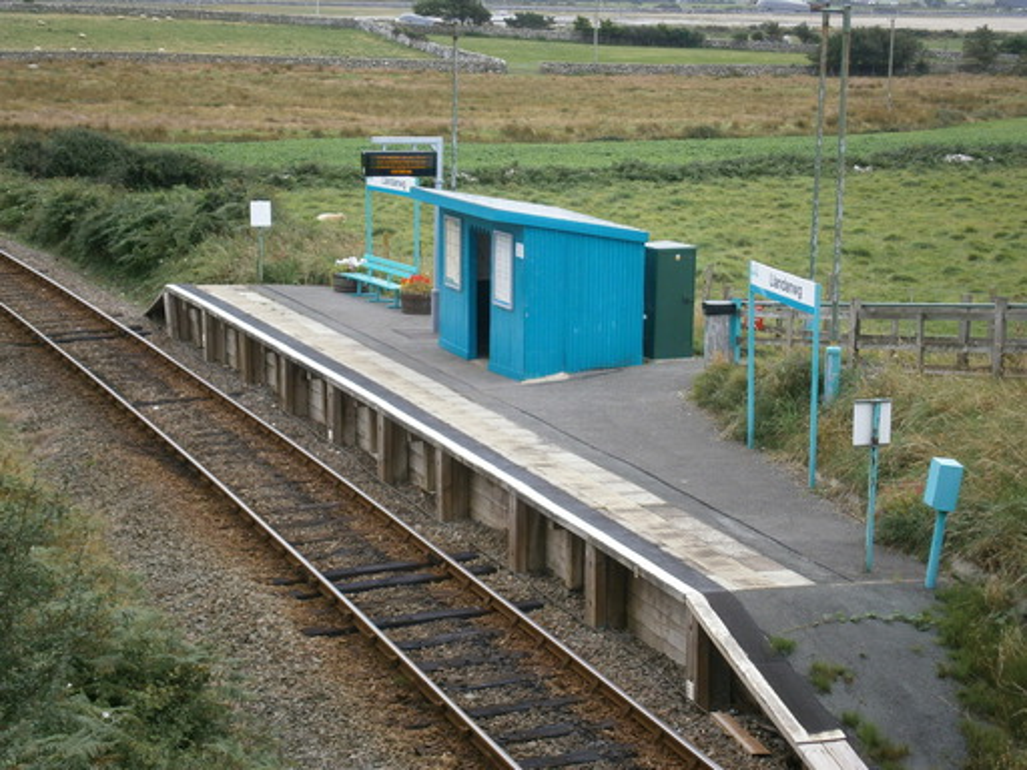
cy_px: 385
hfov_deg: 26.7
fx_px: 2166
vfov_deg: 20.2
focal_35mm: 73
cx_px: 514
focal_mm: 13
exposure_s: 1/200
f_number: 4.4
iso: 80
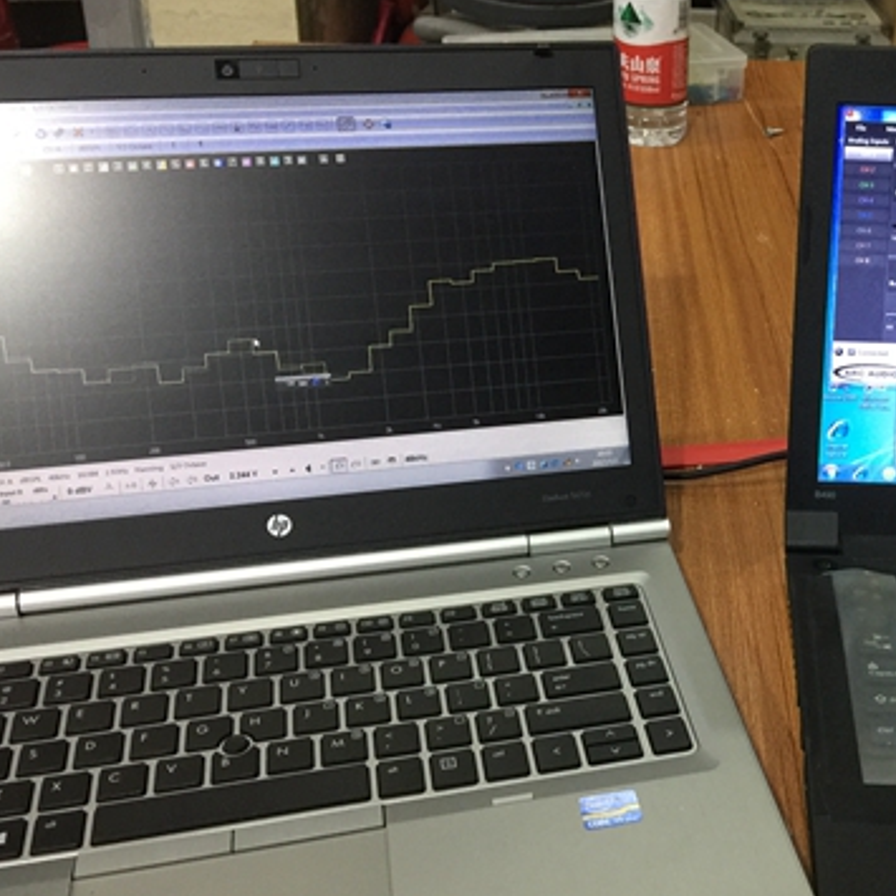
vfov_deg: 36.1
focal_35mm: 47
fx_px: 1376
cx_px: 745
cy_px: 469
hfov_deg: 34.7
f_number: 2.2
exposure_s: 1/17
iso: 125
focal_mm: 4.15
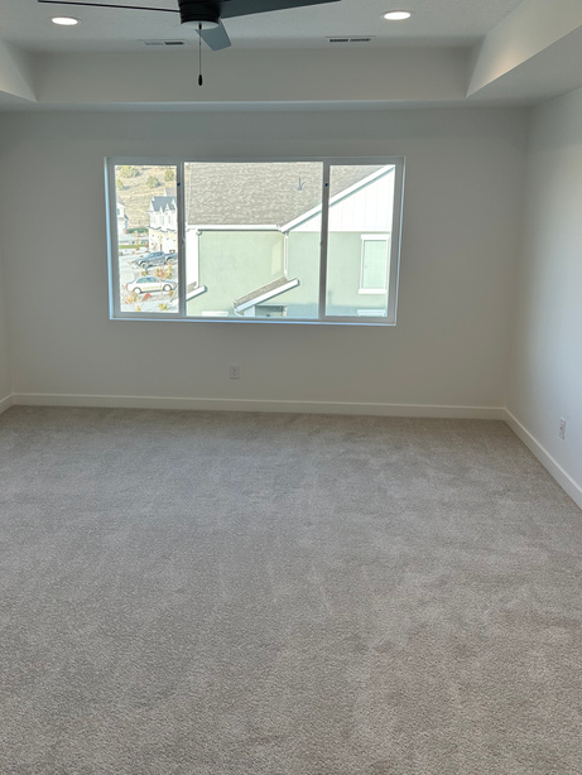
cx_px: 249
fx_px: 672
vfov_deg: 59.8
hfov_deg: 46.7
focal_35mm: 30
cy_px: 341
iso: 80
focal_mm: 6.86
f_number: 1.78
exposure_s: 1/243
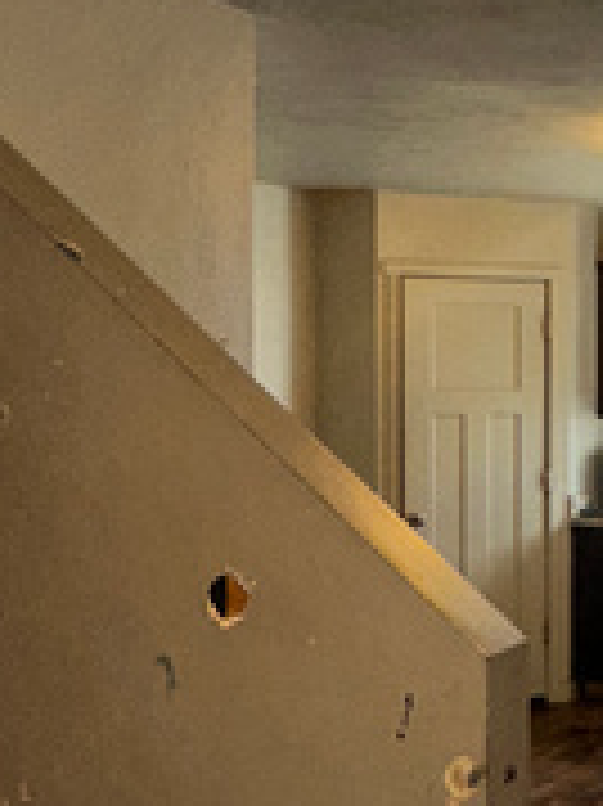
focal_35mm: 60
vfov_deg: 32.2
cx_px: 734
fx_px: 1395
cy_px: 414
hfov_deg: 22.4
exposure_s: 1/60
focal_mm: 2.22
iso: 125
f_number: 2.2
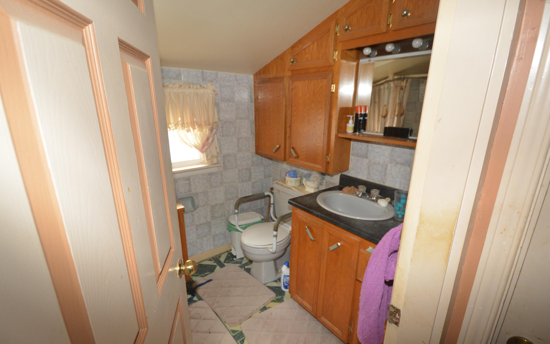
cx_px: 281
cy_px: 177
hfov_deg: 97.8
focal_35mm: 16
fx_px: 240
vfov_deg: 71.3
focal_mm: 10
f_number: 4
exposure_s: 1/60
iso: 1100
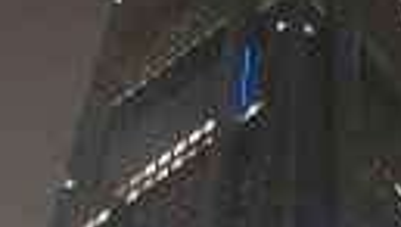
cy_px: 485
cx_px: 387
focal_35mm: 134
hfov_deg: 15.7
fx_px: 1427
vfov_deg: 8.5
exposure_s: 1/10
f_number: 1.7
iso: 1250
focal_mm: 4.3
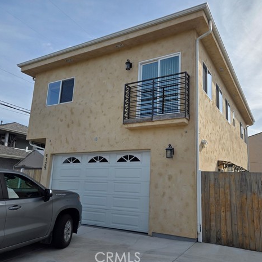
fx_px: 240
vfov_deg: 57.3
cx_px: 143
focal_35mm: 28
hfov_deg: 57.2
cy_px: 130
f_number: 1.8
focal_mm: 5.4
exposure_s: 1/2921
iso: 32
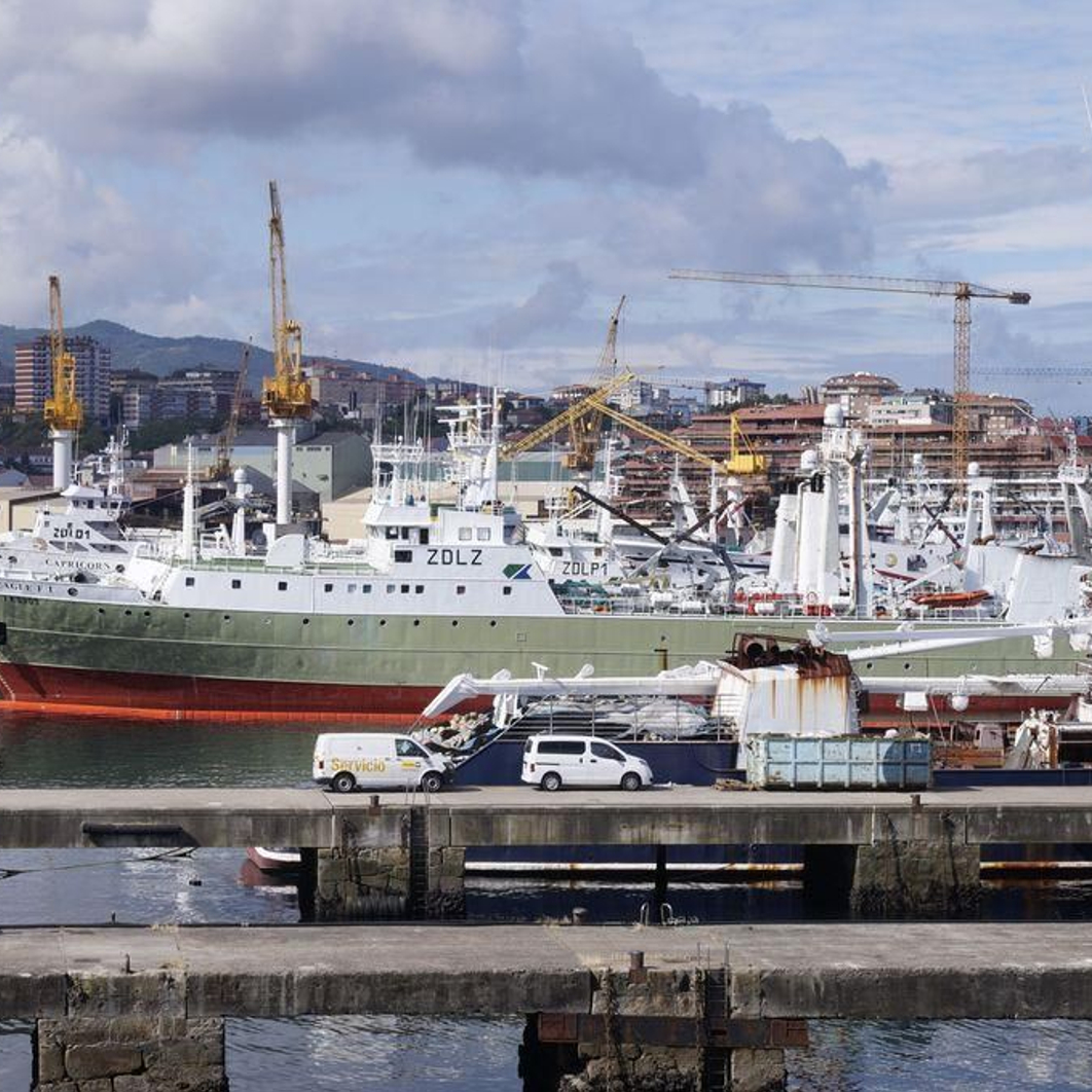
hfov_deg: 18.1
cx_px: 363
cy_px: 547
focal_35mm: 96
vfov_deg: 18.1
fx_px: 3426
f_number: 9
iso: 100
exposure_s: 1/200
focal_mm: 50
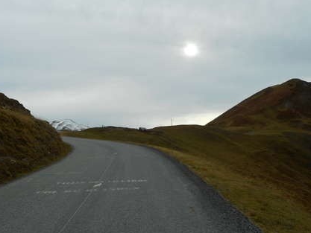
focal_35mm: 36
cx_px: 132
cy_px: 106
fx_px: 324
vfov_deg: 39.6
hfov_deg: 51.2
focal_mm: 4.5
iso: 80
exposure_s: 1/500
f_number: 3.7
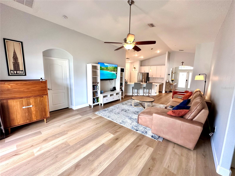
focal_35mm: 14
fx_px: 95
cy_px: 88
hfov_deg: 102.1
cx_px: 118
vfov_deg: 85.7
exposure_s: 1/120
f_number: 2.2
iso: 250
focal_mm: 2.22
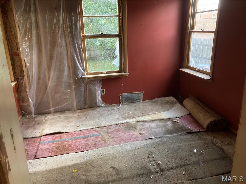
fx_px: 199
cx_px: 123
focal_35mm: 28
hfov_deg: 63.4
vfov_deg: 49.7
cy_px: 92
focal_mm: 3.99
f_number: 1.8
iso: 640
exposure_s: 1/30
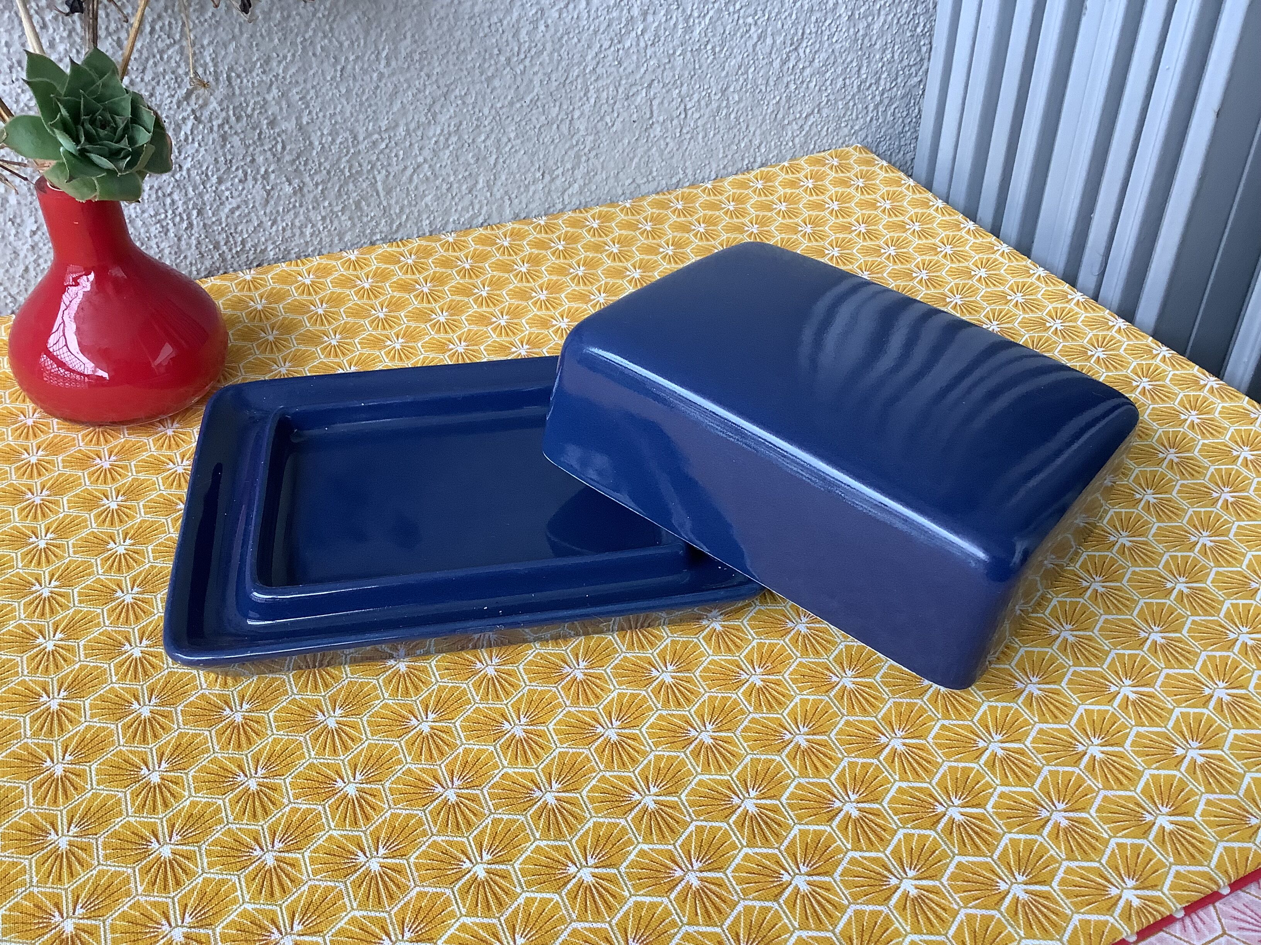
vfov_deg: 45.4
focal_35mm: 31
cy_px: 472
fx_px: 1129
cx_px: 630
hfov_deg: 58.4
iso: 125
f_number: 2.4
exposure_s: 1/60
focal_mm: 3.3
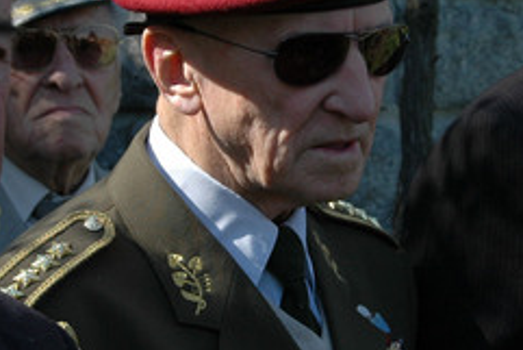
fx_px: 2893
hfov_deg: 10.3
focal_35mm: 199
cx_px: 271
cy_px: 160
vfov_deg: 6.9
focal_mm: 50
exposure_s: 1/320
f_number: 8
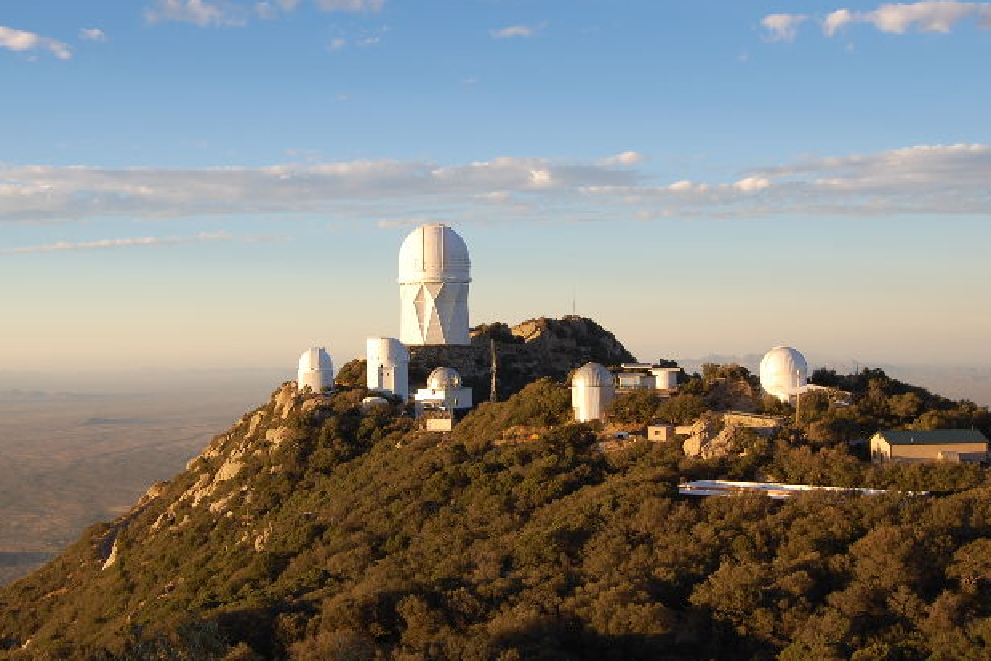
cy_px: 332
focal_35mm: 50
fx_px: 1377
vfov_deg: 27.0
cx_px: 464
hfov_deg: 39.6
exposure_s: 1/160
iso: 200
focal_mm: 28
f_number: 6.3
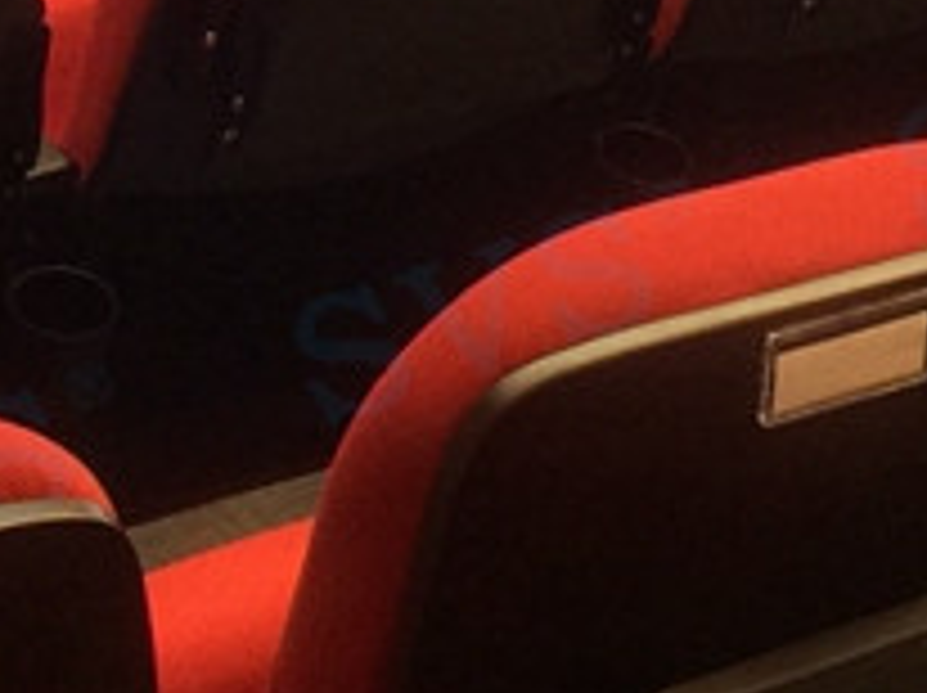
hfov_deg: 14.0
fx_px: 3772
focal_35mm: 141
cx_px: 261
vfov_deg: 10.0
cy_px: -472
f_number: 2.2
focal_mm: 4.15
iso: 100
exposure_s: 1/17
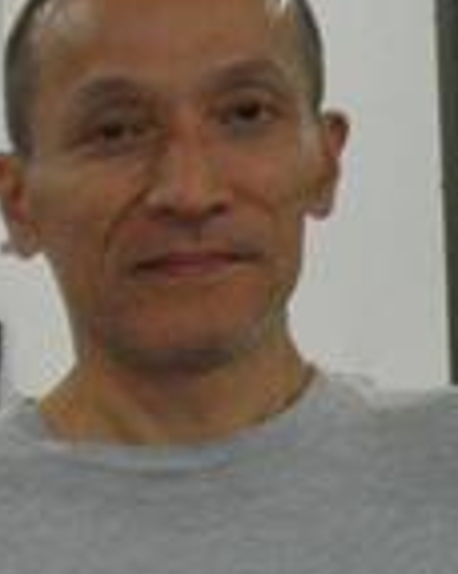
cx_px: -1374
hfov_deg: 6.4
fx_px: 3328
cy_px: 863
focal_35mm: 196
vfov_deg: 9.6
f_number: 3.2
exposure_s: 1/30
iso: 200
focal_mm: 5
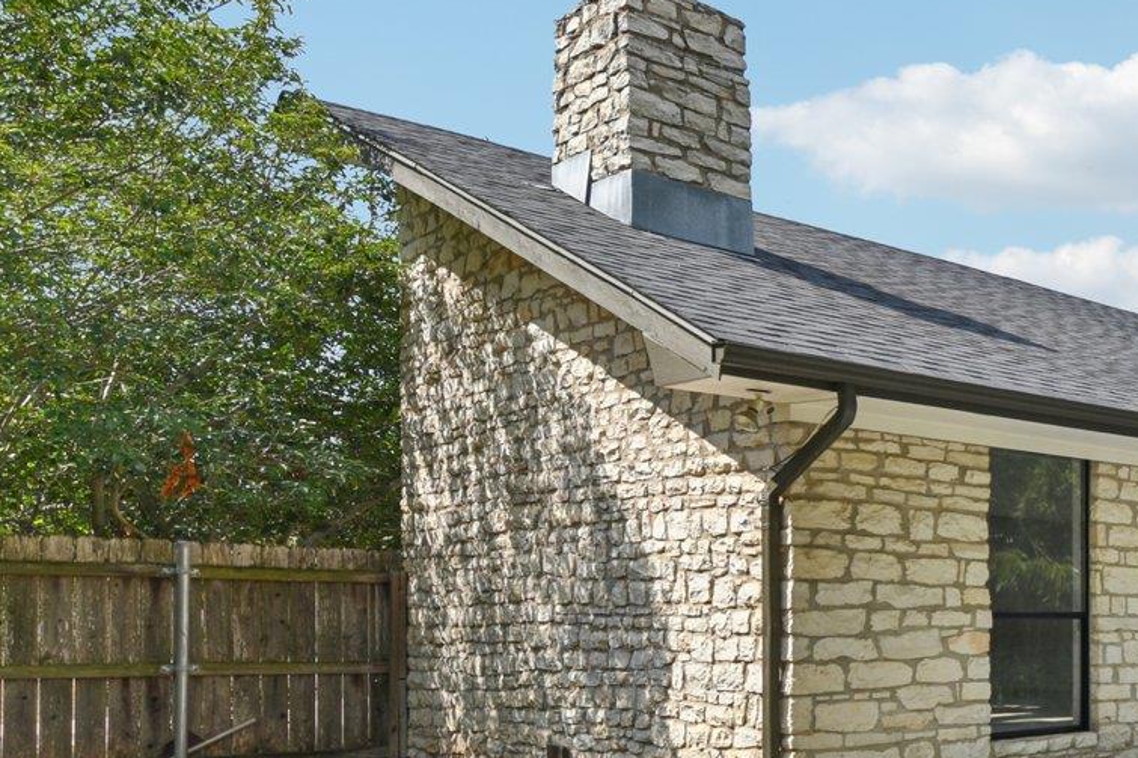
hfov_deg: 35.9
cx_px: 1445
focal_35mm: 38
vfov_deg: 34.2
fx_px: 1201
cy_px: 585
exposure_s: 1/200
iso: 100
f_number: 8
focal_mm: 14
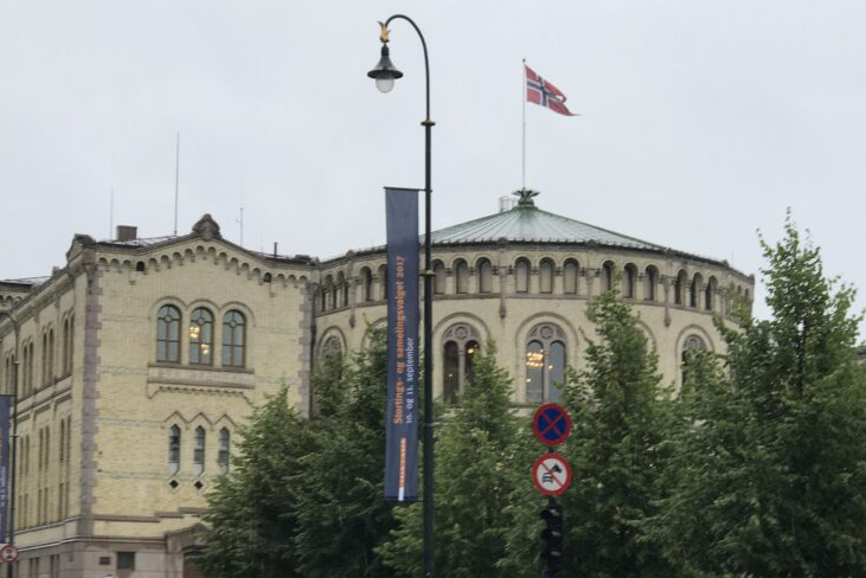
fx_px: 1997
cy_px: 392
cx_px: 511
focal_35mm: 83
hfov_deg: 24.4
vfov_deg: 16.4
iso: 20
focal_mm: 6.6
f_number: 2.8
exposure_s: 1/188
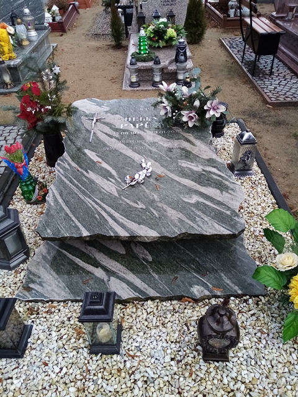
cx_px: 149
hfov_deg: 53.1
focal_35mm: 26
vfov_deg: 67.3
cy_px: 198
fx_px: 298
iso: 109
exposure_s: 1/255
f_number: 1.8
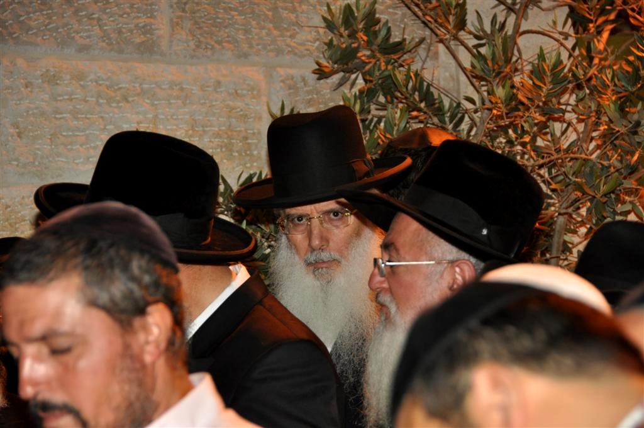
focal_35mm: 158
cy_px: 214
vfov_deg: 8.7
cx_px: 322
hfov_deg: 13.1
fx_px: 2814
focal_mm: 105
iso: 800
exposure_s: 1/60
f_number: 5.3
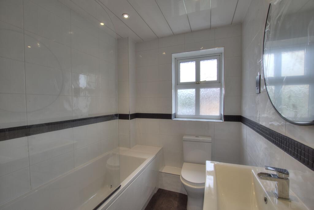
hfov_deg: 100.4
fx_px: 131
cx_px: 157
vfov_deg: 77.3
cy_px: 105
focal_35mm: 15
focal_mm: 10
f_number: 8
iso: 400
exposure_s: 1/25
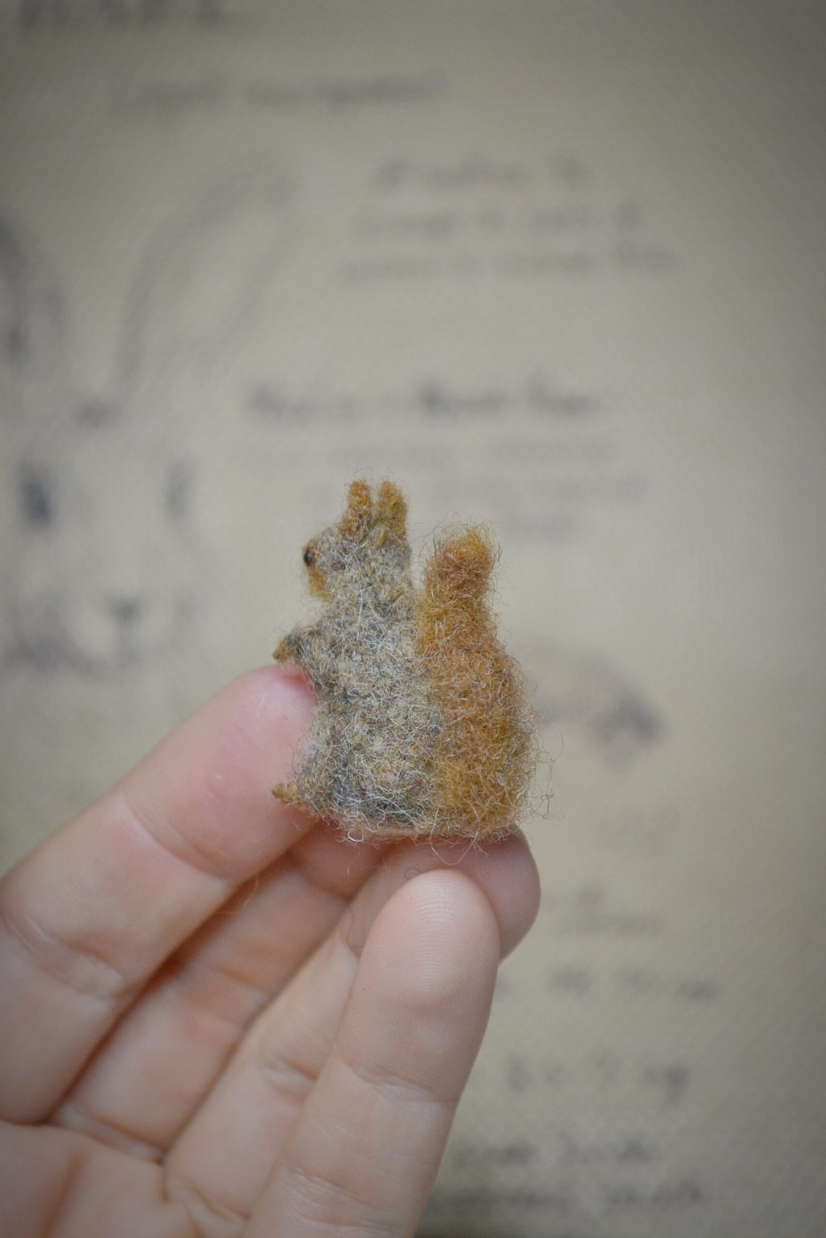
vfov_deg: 24.6
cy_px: 619
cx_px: 413
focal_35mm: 82
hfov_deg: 16.6
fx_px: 2839
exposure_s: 1/200
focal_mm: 55
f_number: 6.3
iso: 800
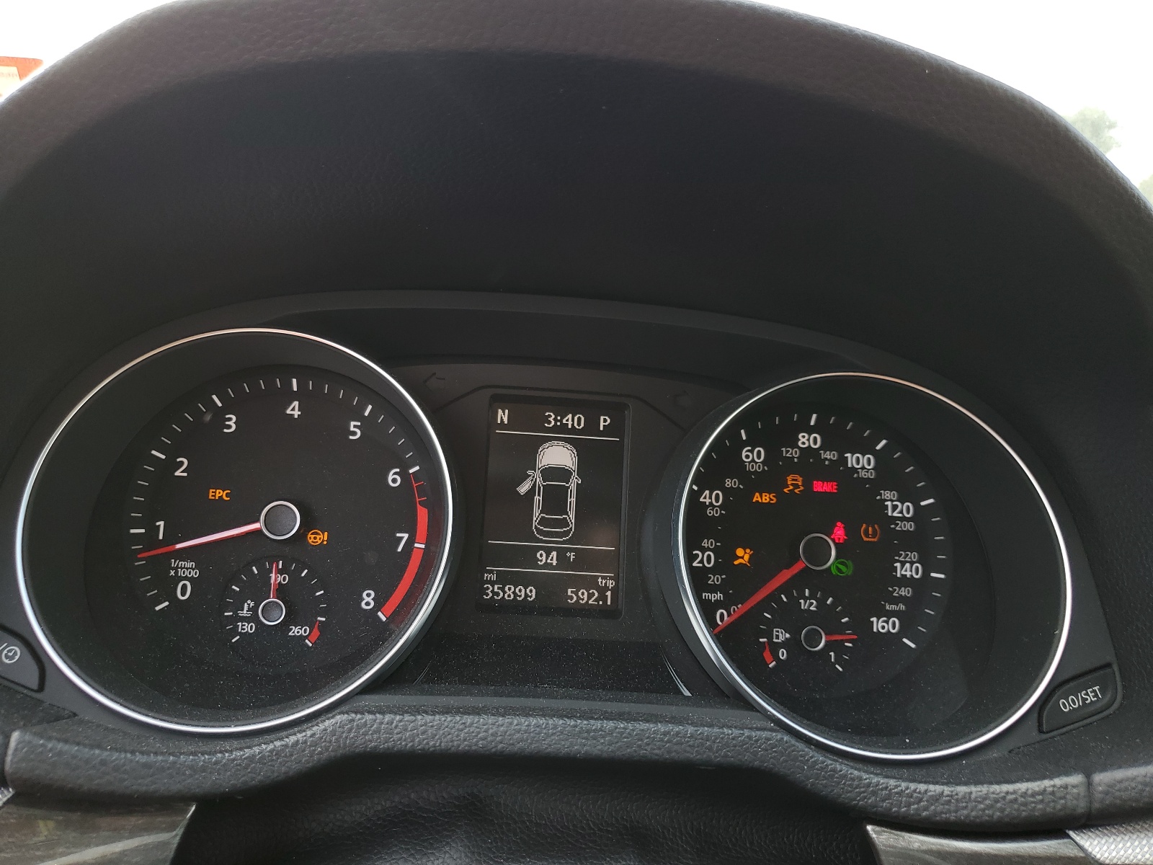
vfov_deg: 53.1
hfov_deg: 67.3
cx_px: 576
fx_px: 866
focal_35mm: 26
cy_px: 432
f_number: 1.5
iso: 50
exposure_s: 1/132
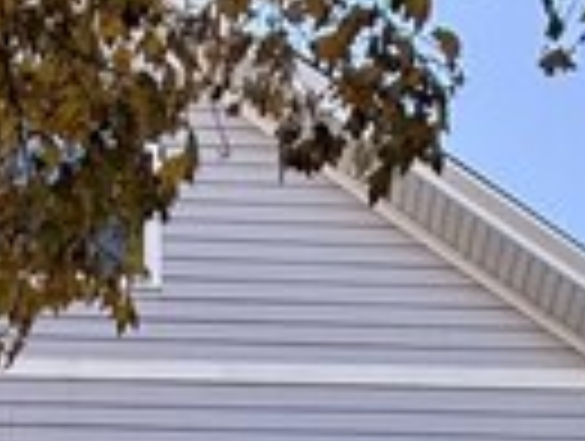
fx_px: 1456
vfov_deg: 11.5
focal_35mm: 86
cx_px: 176
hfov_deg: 22.6
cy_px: 1256
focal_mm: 2.22
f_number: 2.2
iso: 50
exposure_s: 1/243
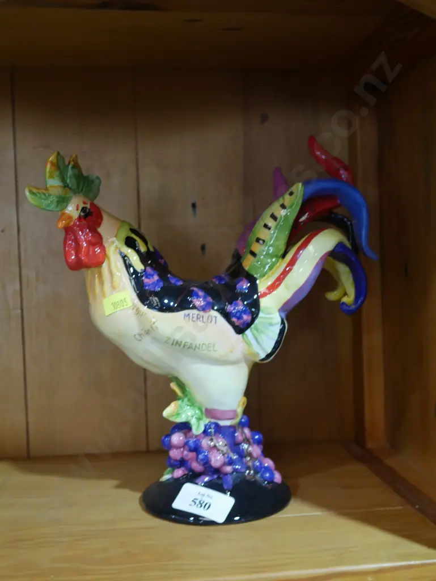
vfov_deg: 46.8
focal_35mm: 40
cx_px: 218
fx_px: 671
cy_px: 290
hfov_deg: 36.0
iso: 1000
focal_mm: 20
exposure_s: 1/60
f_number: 4.4
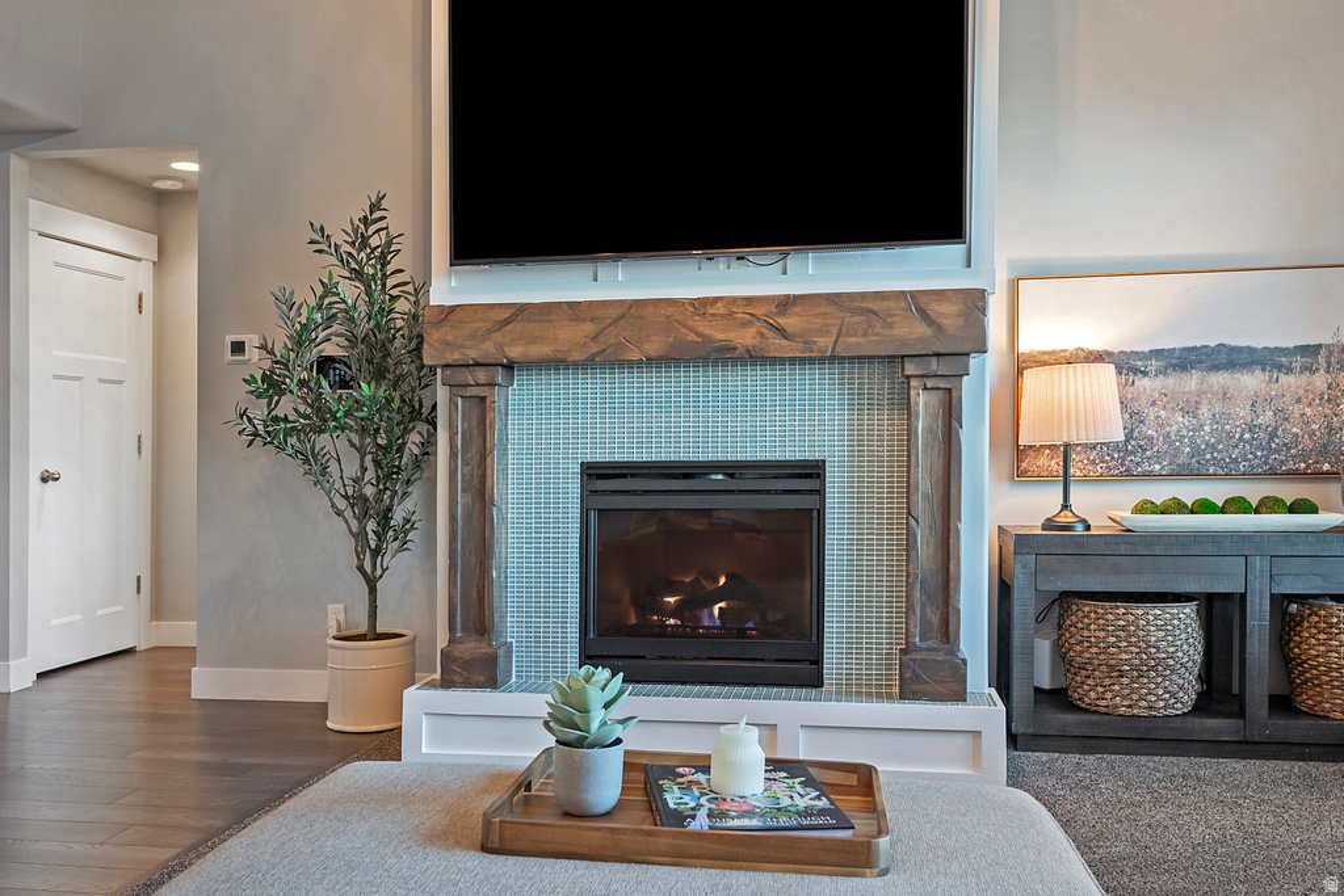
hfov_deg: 61.9
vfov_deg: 43.6
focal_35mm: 30
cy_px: 448
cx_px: 672
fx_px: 1120
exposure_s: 1/15
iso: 640
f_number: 7.1
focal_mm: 30
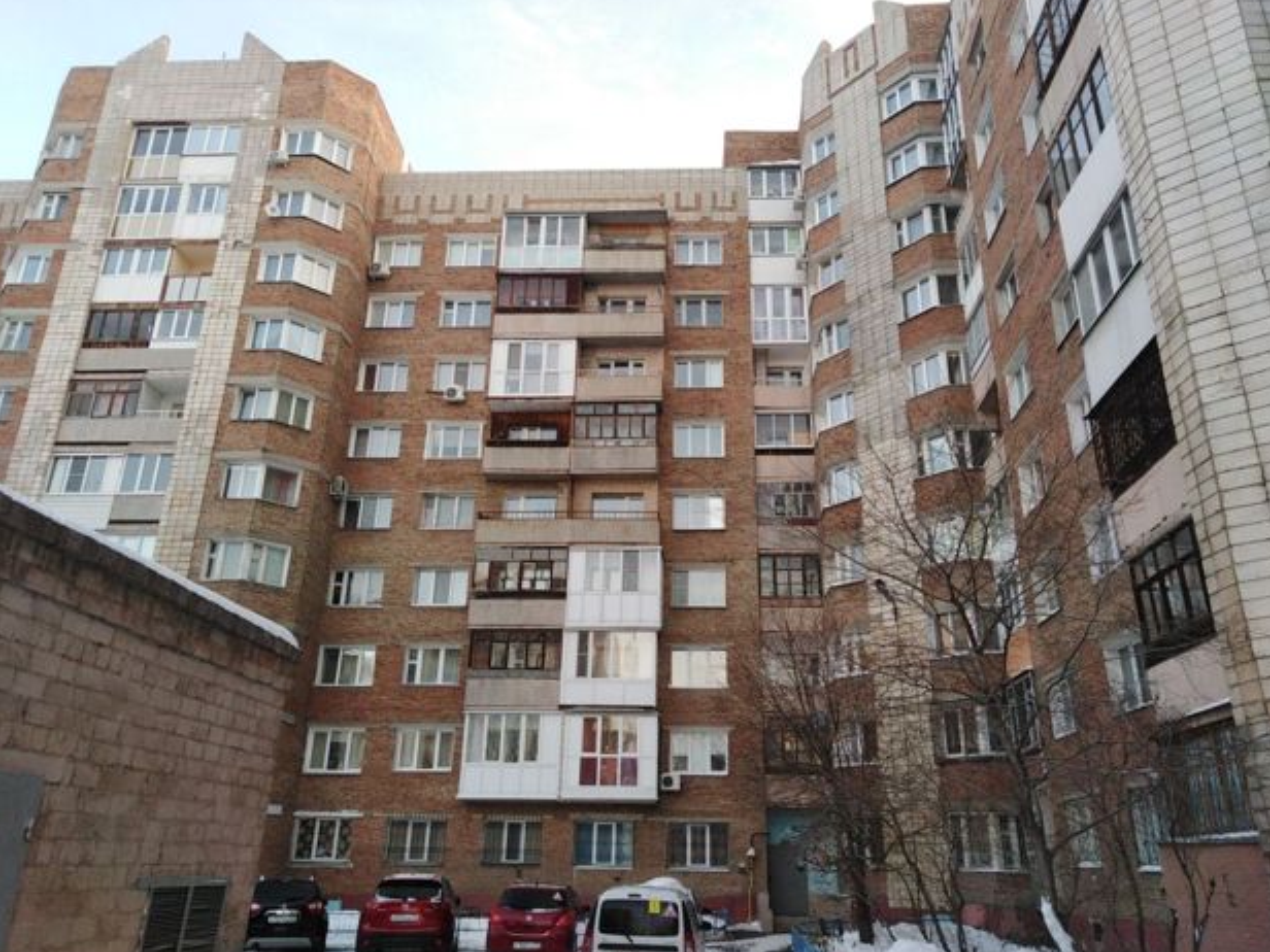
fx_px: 991
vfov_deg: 51.4
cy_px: 480
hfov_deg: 65.3
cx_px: 656
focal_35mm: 27
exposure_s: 1/60
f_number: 2.2
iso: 127
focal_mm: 3.46
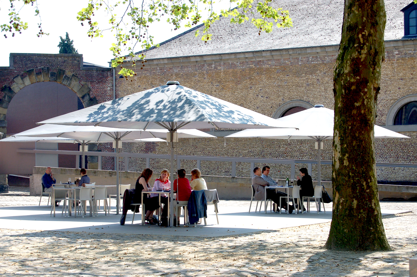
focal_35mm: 82
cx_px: 208
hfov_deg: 24.6
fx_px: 955
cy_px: 138
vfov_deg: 16.5
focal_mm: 55
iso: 200
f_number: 8
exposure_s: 1/250
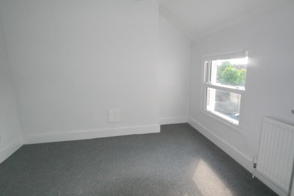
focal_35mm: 18
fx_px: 147
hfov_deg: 90.0
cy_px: 98
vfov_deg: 67.4
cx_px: 147
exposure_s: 1/30
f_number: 14
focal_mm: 12
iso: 3200
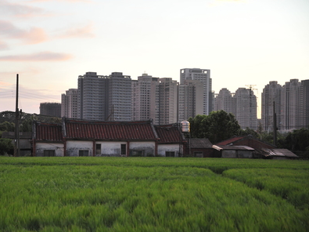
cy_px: 117
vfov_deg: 16.4
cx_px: 135
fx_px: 803
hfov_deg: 21.8
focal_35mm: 90
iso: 1600
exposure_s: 1/160
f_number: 5
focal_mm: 82
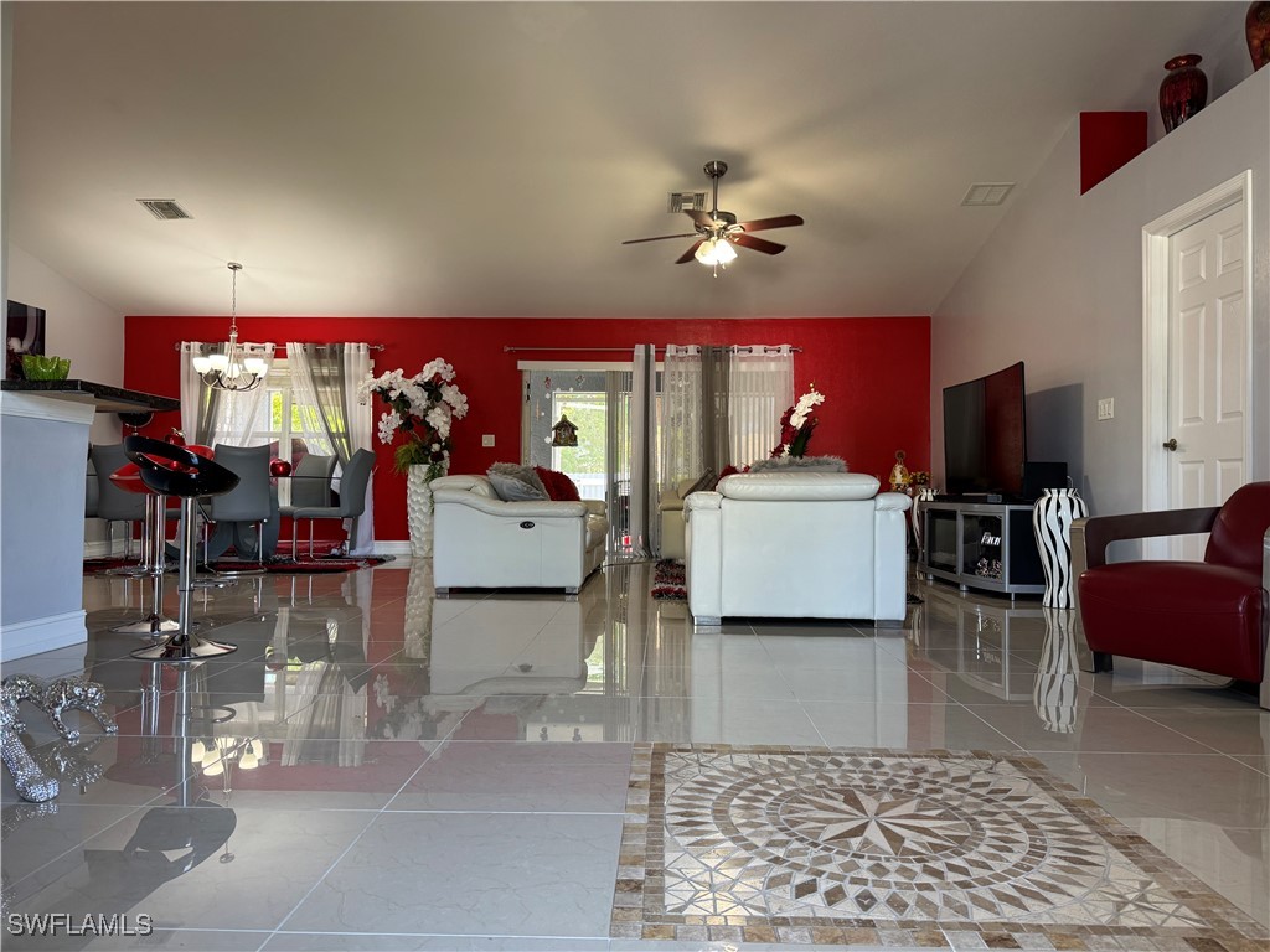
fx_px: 881
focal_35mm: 24
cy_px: 476
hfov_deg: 71.6
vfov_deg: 56.8
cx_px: 635
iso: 200
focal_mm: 6.76
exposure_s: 1/120
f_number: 1.78
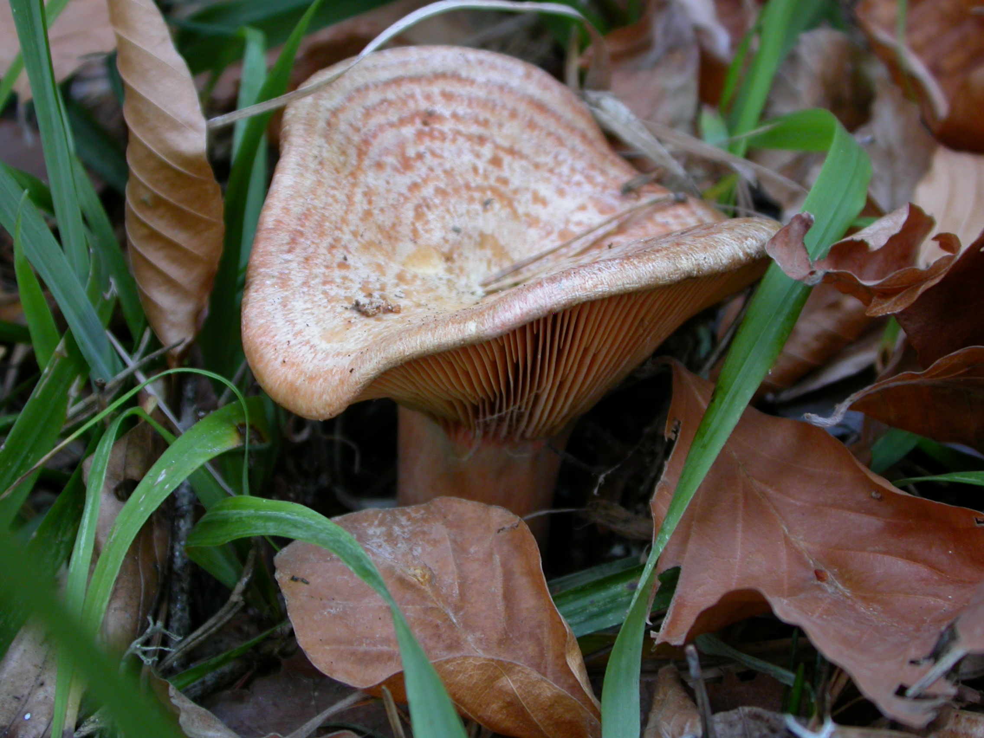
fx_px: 1393
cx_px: 492
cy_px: 369
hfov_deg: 38.9
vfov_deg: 29.7
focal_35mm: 49
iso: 100
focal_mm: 10.2
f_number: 2.8
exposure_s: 1/26.9
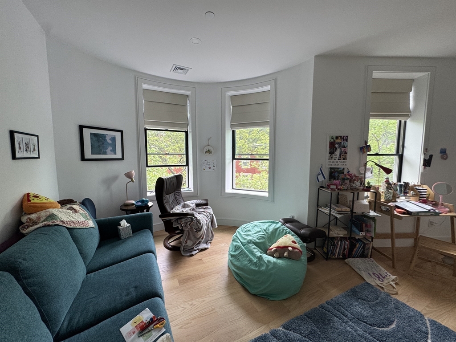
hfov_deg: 102.1
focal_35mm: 14
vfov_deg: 85.7
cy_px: 171
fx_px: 184
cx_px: 228
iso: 125
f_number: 2.2
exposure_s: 1/120
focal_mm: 2.22
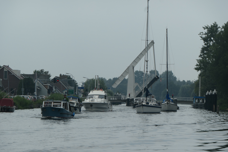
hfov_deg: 9.8
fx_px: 1336
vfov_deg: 6.5
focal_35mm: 211
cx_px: 114
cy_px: 76
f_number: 8
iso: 200
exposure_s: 1/800
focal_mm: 77.1
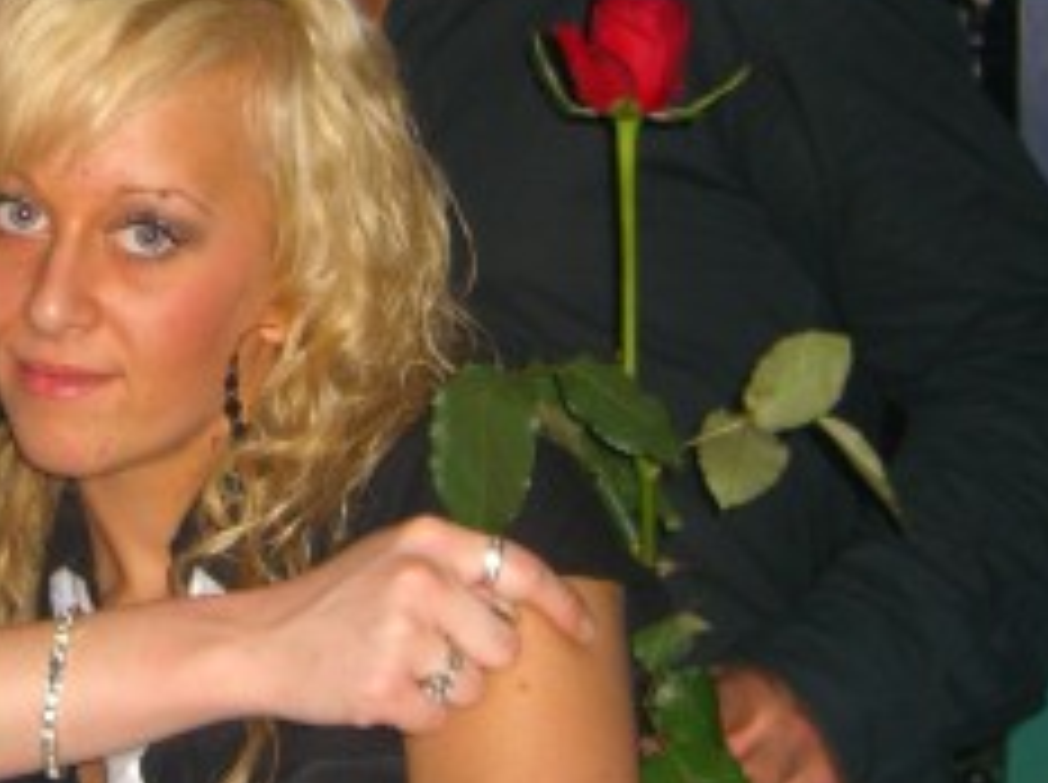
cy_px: 153
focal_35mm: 98
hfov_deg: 19.7
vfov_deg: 15.0
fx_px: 2962
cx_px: 108
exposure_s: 1/60
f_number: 2.8
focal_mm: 7.9
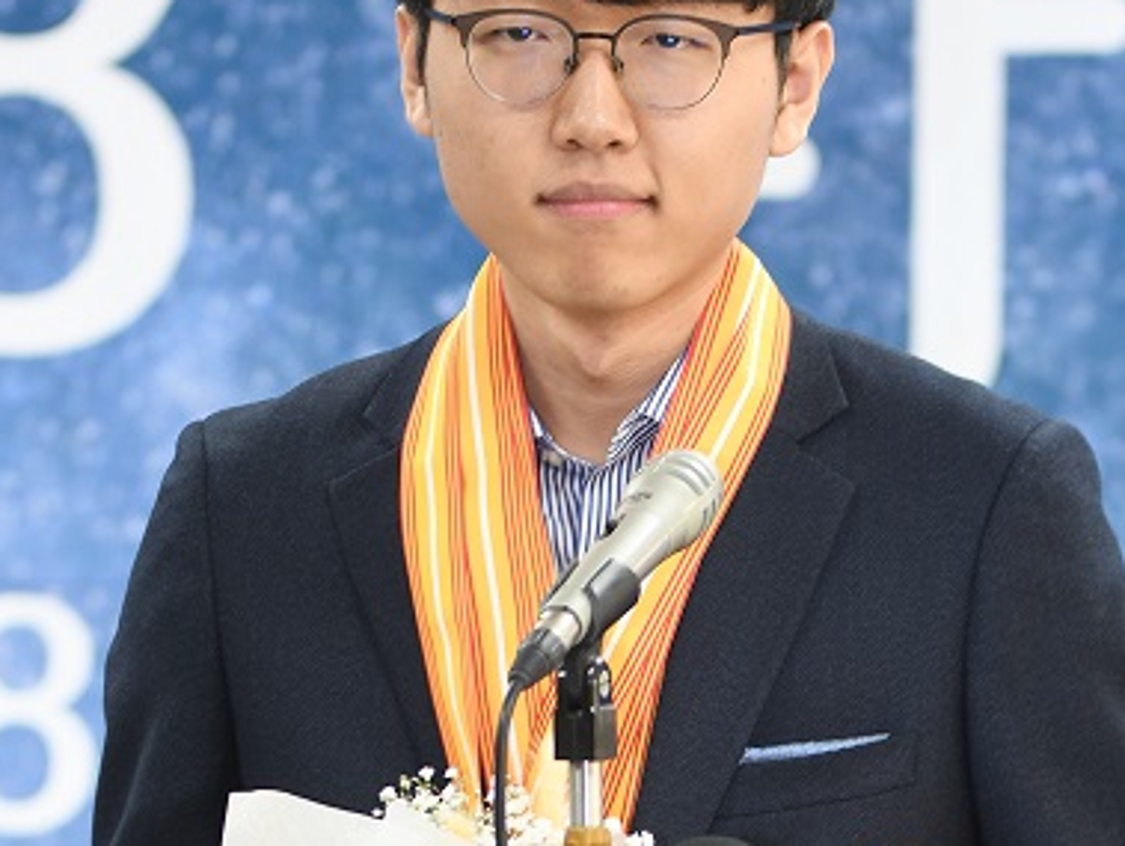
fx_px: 5400
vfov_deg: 9.0
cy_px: 303
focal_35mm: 166
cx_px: 582
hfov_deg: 11.9
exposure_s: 1/60
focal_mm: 78
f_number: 2.8
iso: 200
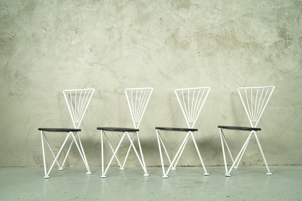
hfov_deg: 49.6
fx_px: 327
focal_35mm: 39
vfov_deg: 34.2
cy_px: 100
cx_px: 151
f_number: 7.1
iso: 400
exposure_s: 1/20
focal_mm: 26
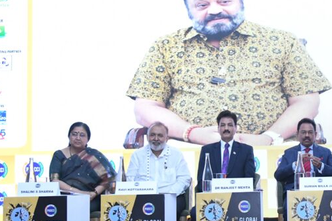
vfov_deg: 21.5
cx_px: 281
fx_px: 581
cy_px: 144
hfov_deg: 30.8
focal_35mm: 63
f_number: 4.5
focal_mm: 31
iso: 3200
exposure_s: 1/125
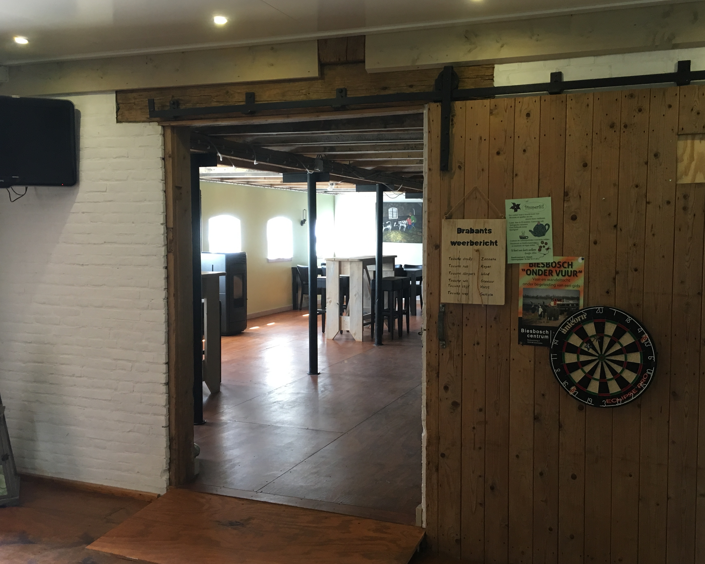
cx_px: 410
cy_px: 278
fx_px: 689
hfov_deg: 54.0
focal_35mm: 33
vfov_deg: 44.5
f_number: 2.2
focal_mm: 4.15
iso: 125
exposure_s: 1/33
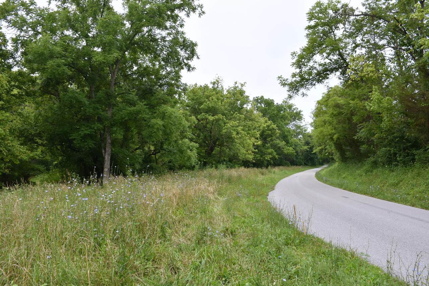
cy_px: 143
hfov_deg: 67.4
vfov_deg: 47.9
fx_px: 322
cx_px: 214
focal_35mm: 27
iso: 100
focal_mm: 18
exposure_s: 1/250
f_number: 7.1
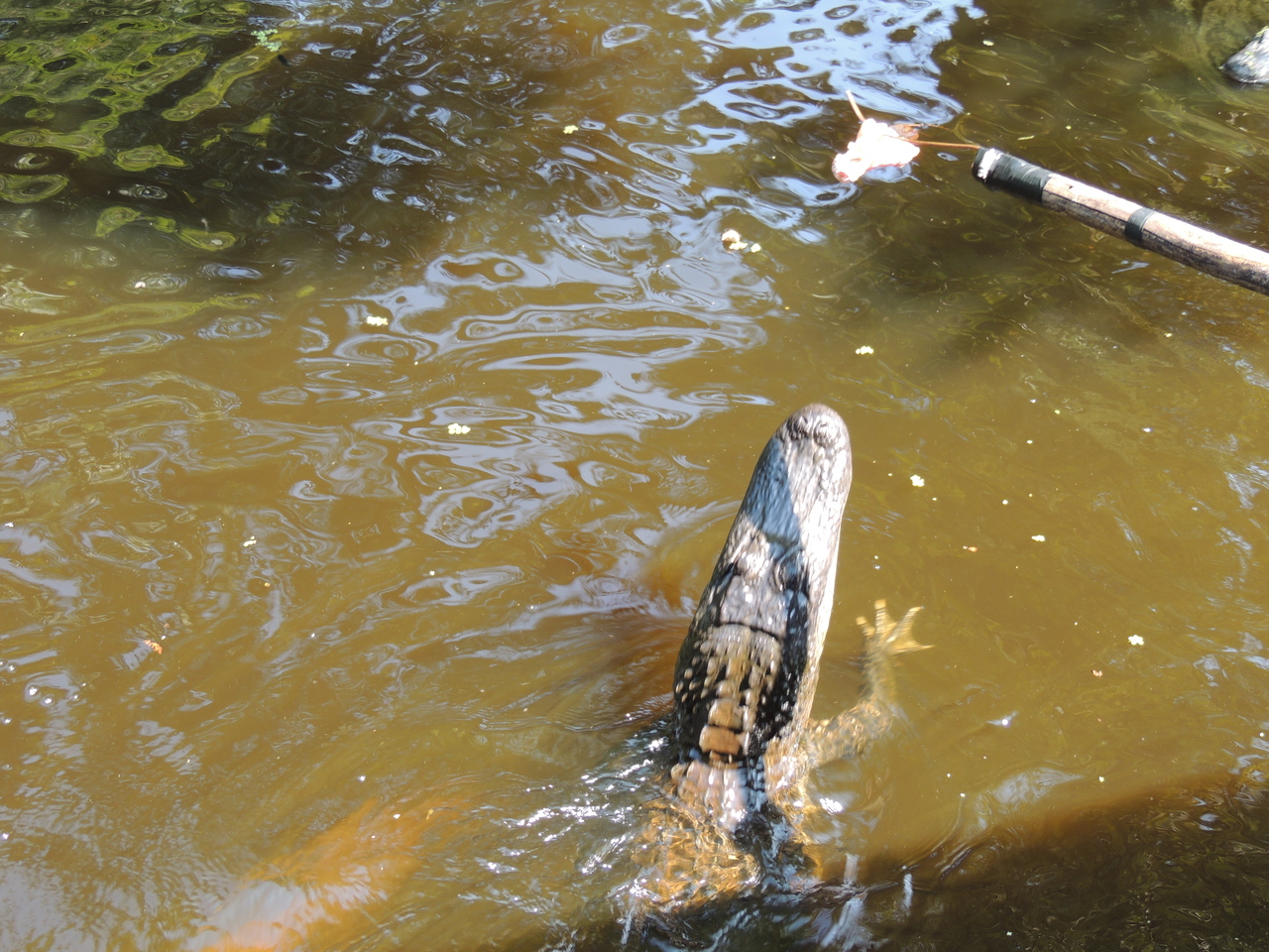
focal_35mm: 50
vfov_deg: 29.1
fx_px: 1833
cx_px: 634
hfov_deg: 38.2
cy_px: 476
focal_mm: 8.9
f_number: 3.6
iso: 100
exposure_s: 1/60
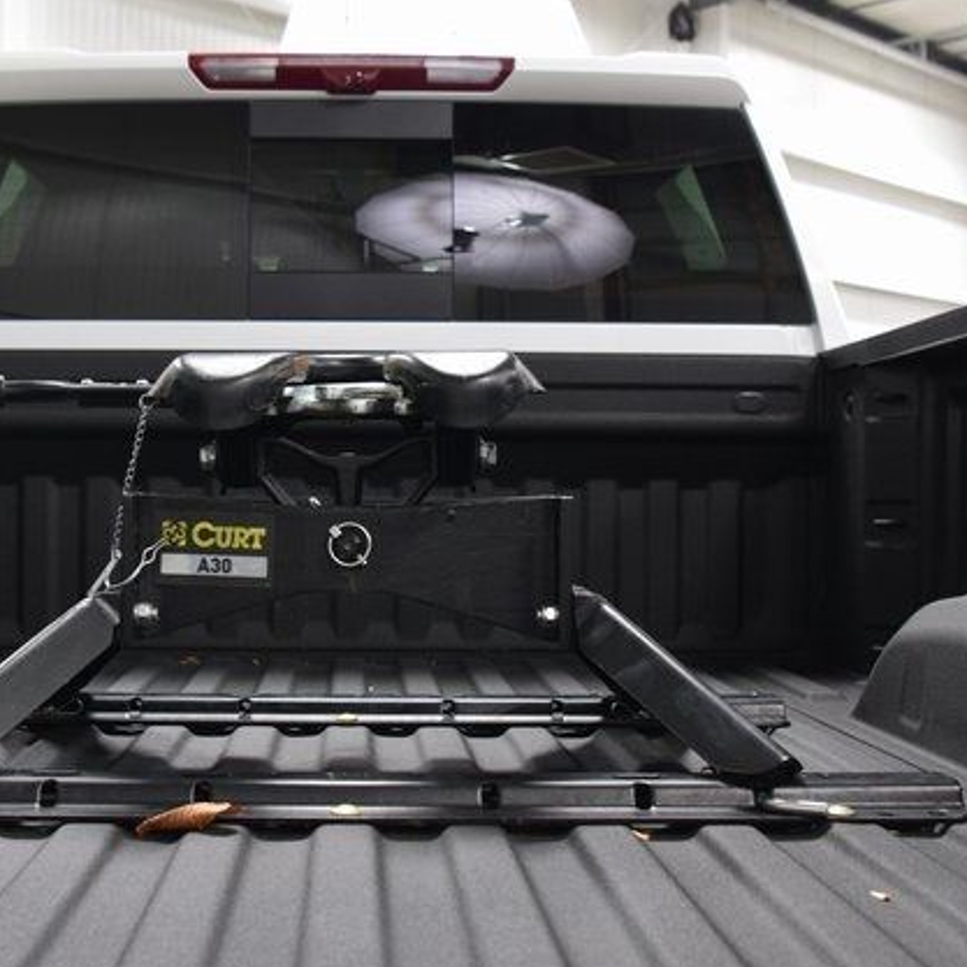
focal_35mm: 47
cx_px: 364
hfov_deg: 35.9
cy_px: 493
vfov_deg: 36.1
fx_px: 1485
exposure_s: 1/60
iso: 1600
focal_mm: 24
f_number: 4.5
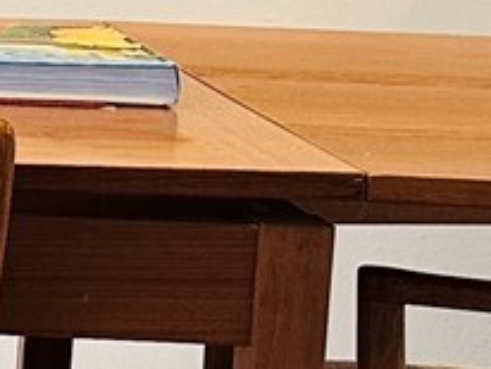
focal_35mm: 186
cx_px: -462
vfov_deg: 8.0
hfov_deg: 9.9
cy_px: 121
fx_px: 2641
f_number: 1.78
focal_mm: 6.86
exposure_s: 1/120
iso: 200
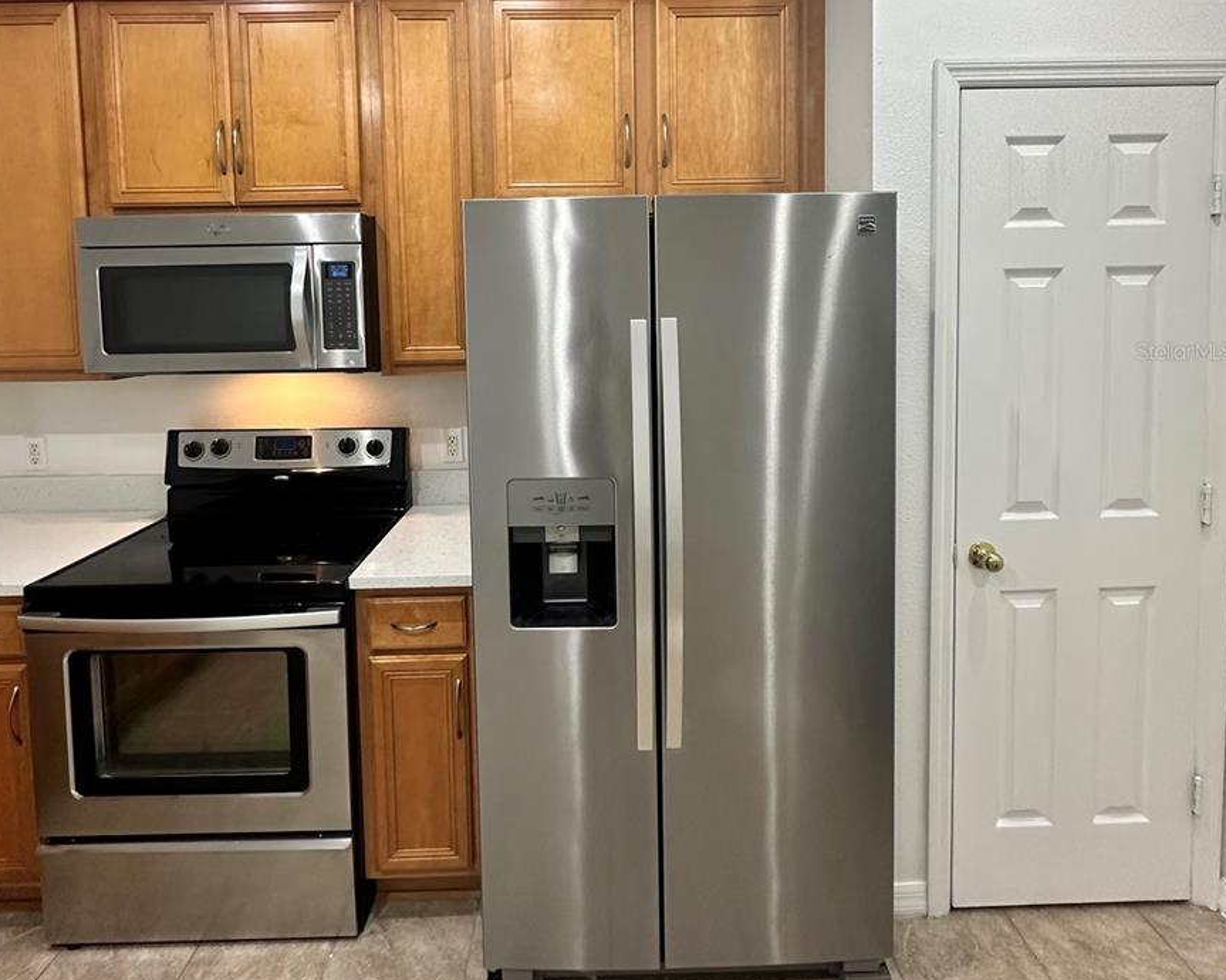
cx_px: 598
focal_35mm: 19
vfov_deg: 69.4
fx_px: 689
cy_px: 351
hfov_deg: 83.3
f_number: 2.2
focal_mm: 2.22
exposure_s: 1/60
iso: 200
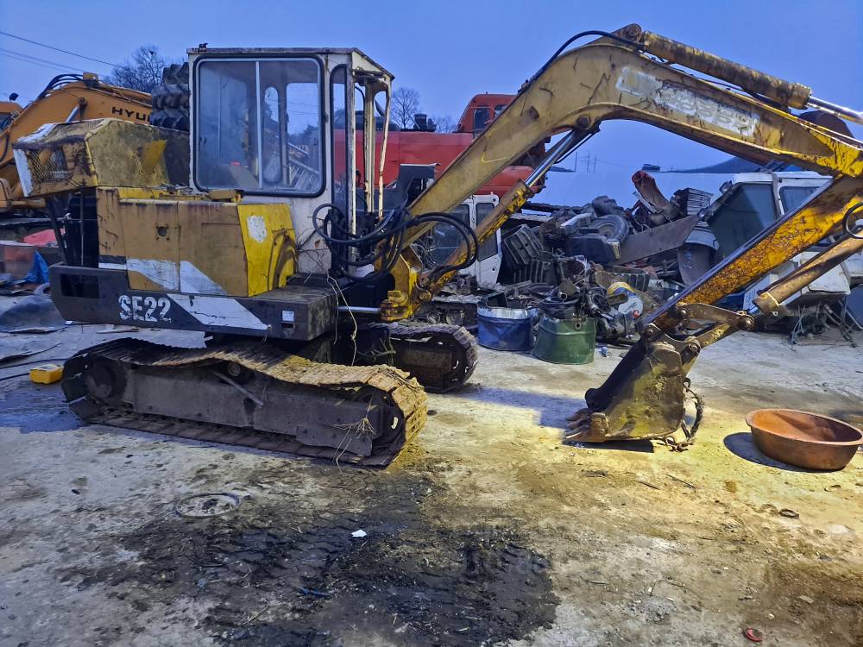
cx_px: 432
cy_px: 324
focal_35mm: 25
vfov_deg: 54.9
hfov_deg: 69.4
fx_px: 623
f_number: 2
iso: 500
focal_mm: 4.6
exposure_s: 1/24
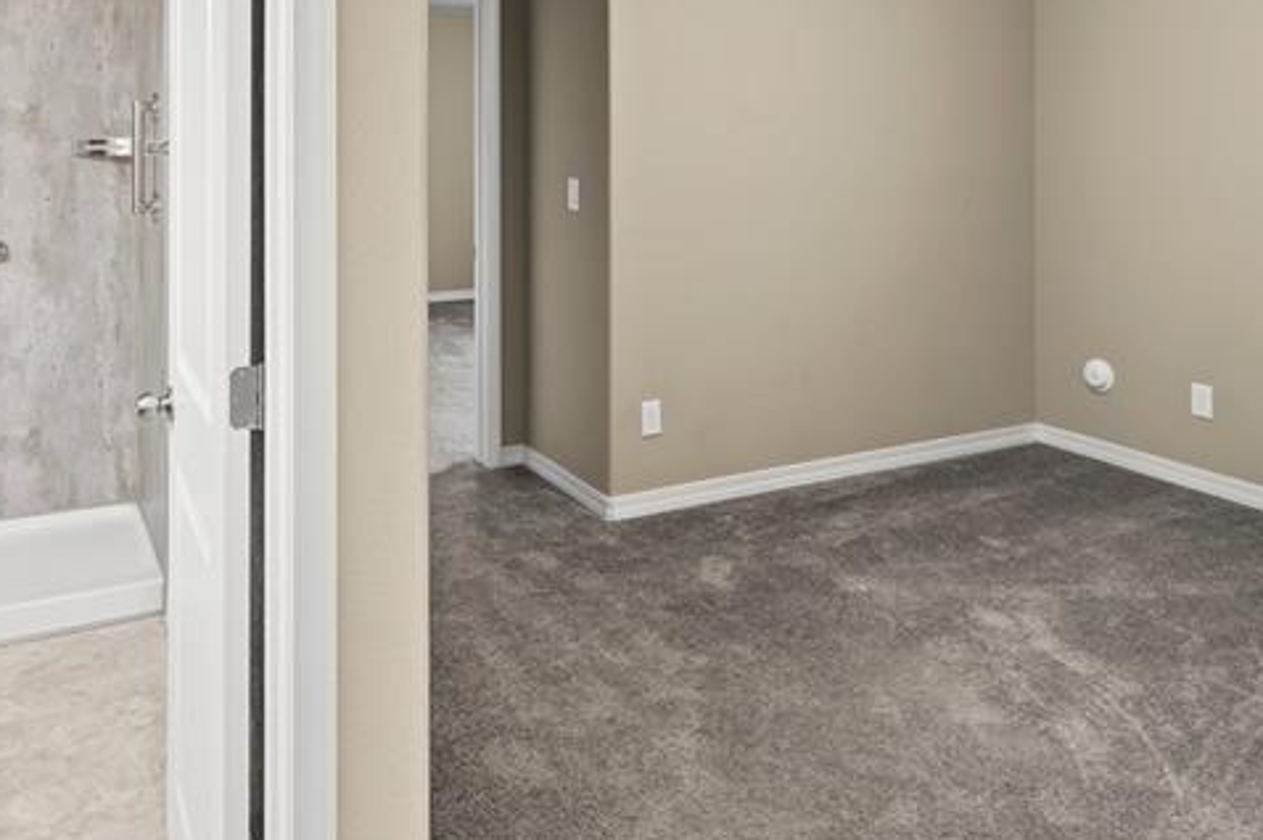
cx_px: 558
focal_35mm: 30
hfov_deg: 61.8
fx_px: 1052
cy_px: 127
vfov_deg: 41.0
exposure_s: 1.3
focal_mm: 14
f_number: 8
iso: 500
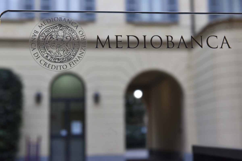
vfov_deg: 23.4
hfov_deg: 34.5
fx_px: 390
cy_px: 80
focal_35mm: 58
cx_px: 121
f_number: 7.1
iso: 1600
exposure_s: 1/250
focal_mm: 58
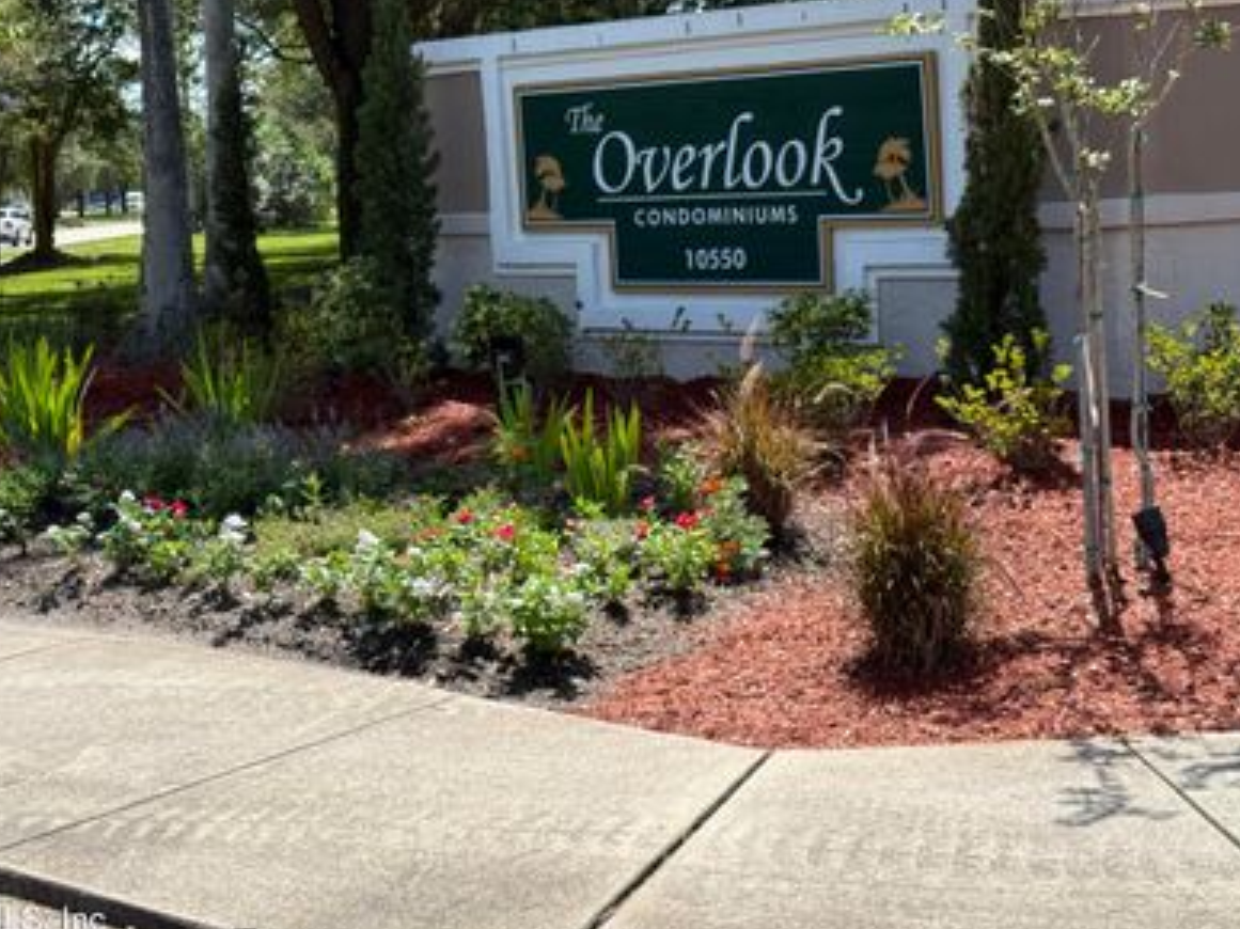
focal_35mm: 62
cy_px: 373
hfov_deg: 31.2
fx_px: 2220
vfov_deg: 23.6
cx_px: 596
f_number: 1.78
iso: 64
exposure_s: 1/2273
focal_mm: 6.76
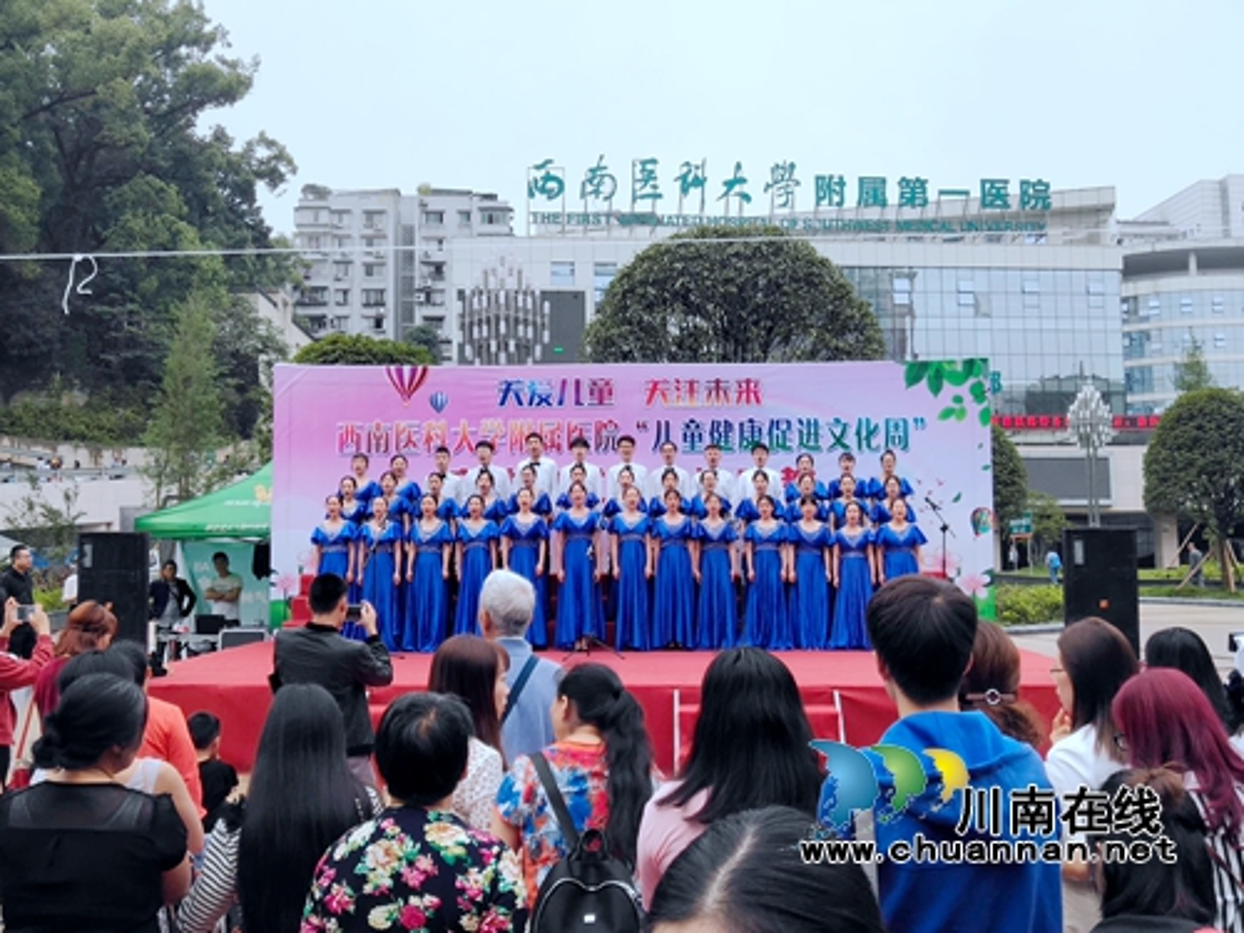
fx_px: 1437
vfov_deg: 36.0
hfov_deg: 46.8
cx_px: 622
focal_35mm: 40
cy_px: 466
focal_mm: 3.95
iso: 82
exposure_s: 1/909
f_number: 1.8
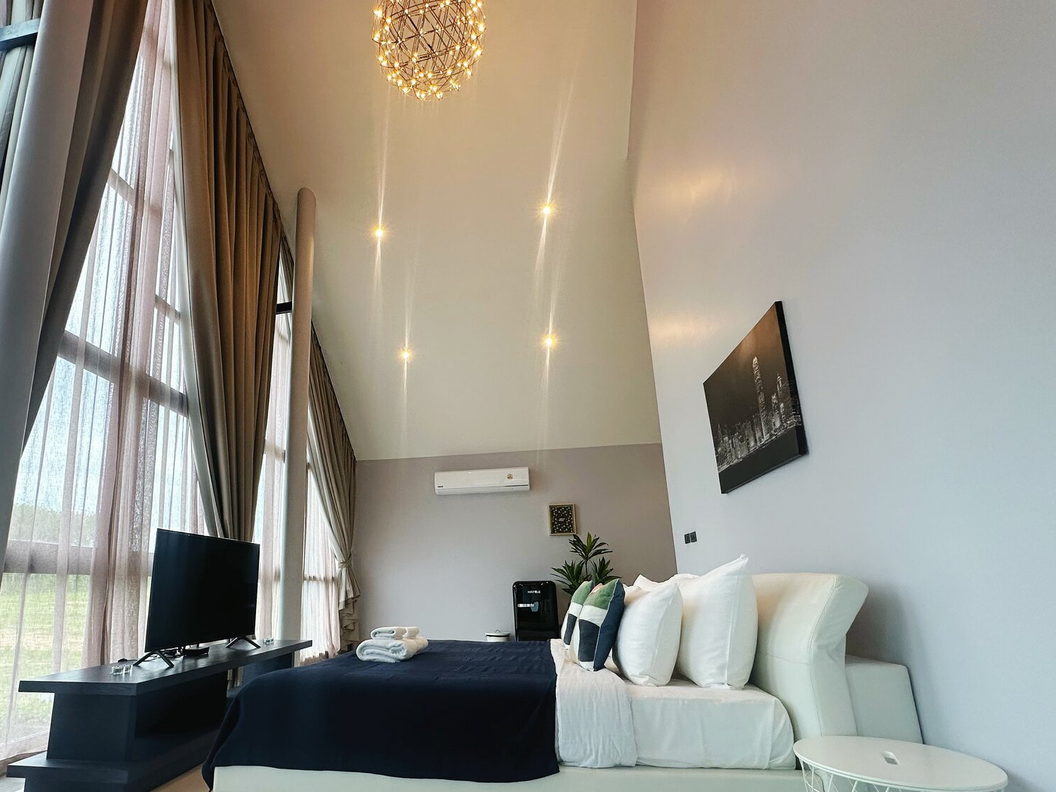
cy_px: 465
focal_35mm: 18
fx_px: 549
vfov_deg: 71.0
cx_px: 426
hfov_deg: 86.7
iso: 125
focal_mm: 2.22
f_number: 2.2
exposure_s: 1/99
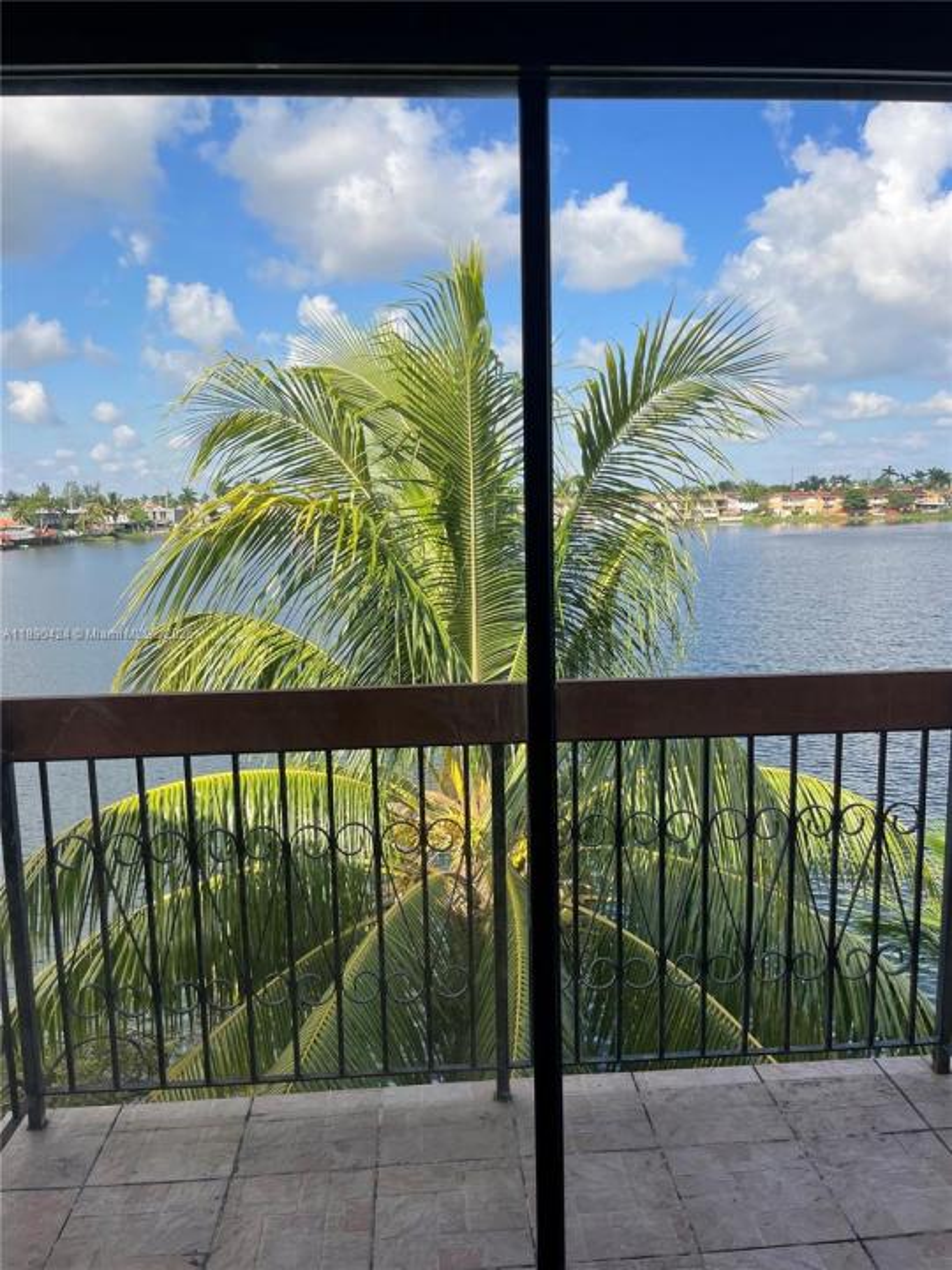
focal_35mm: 26
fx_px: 953
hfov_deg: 53.1
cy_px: 635
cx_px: 476
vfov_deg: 67.3
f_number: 1.6
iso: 32
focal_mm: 4.2
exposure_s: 1/1490
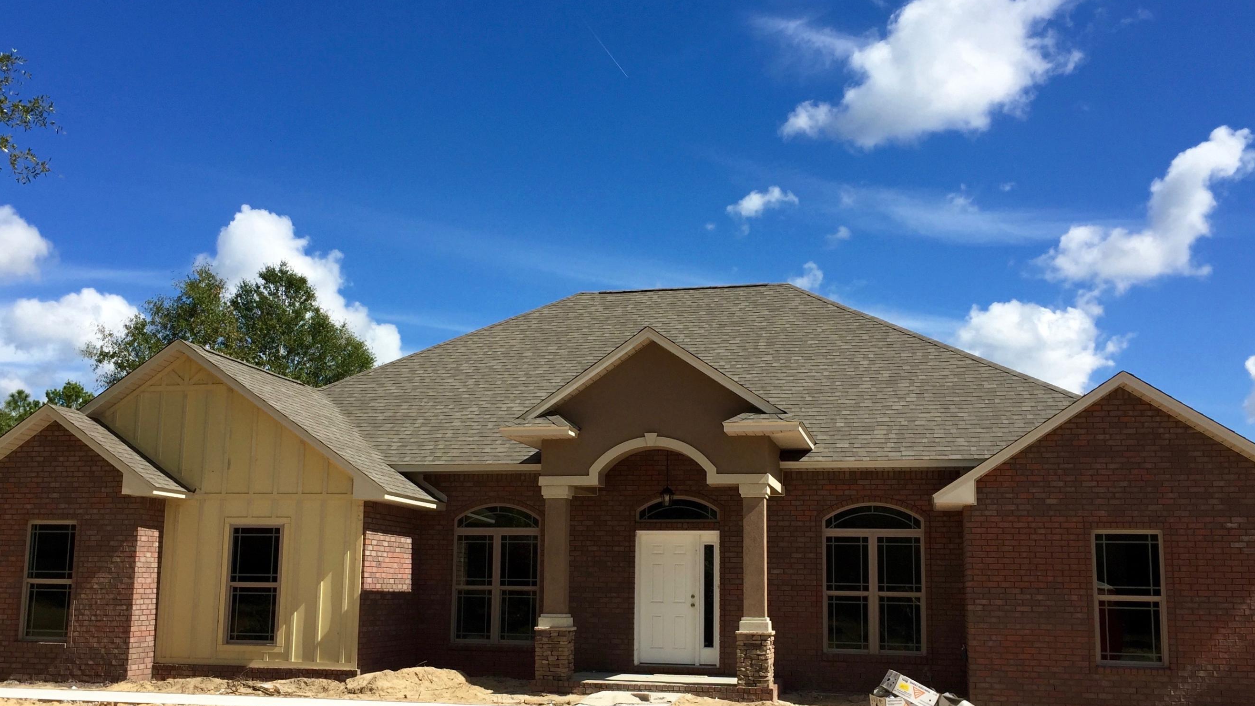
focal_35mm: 36
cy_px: 432
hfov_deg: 55.3
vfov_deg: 32.7
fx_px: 1198
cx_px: 599
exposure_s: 1/2083
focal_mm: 4.15
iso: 32
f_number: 2.2
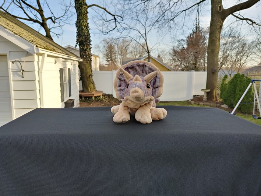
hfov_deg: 67.3
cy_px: 98
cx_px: 130
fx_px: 196
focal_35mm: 26
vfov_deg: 53.1
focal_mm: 4.36
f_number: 1.8
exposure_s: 1/680
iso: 50
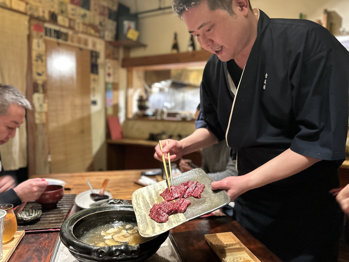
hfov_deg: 67.3
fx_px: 262
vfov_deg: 53.1
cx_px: 174
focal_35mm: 26
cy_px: 131
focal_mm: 5.7
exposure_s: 1/25
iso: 500
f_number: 1.5
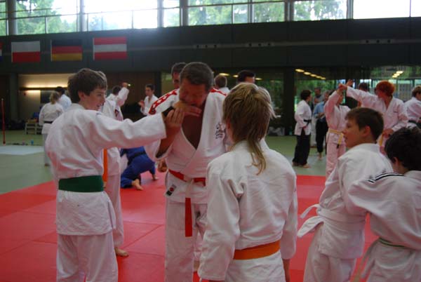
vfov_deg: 32.0
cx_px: 210
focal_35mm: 42
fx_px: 492
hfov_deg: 46.3
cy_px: 141
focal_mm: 28
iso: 200
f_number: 4.2
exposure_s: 1/40
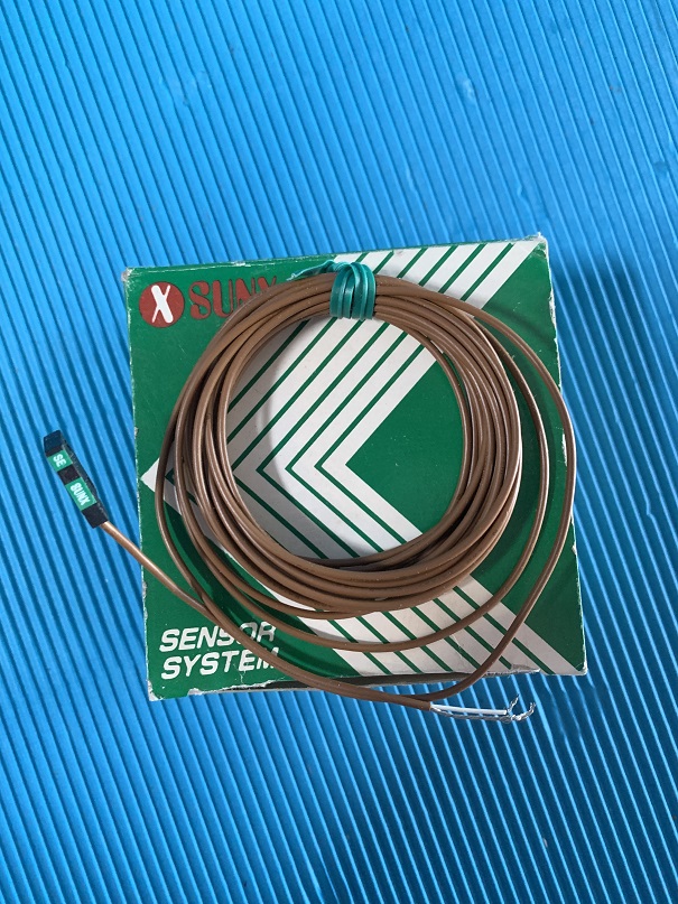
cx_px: 339
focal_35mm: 26
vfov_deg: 67.3
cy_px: 452
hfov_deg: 53.1
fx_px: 679
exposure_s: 1/50
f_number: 1.8
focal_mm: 4.25
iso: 400
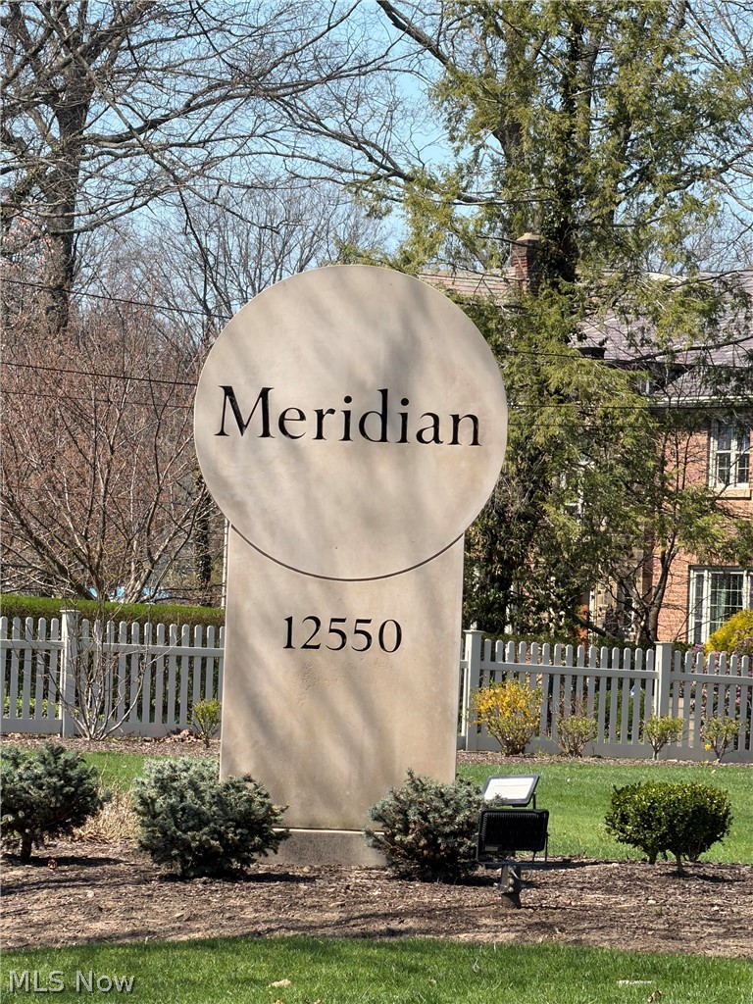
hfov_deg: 7.4
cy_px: 502
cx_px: 376
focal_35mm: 200
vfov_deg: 9.9
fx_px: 5801
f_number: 2.8
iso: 32
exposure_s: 1/639
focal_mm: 16.89
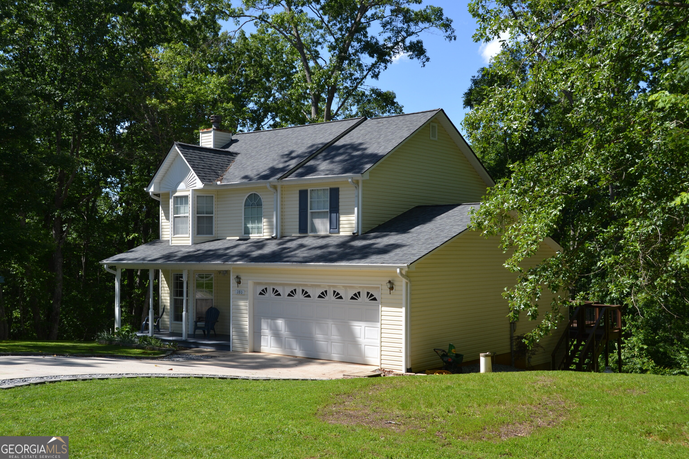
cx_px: 344
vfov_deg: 34.2
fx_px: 746
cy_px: 230
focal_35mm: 39
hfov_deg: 49.6
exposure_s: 1/200
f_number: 7.1
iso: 100
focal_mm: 26
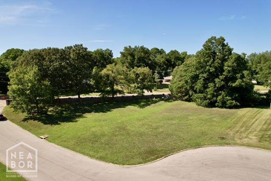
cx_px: 136
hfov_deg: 78.5
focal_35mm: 22
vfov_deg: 57.3
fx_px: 166
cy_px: 90
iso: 100
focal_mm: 8.38
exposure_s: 1/100
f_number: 2.8
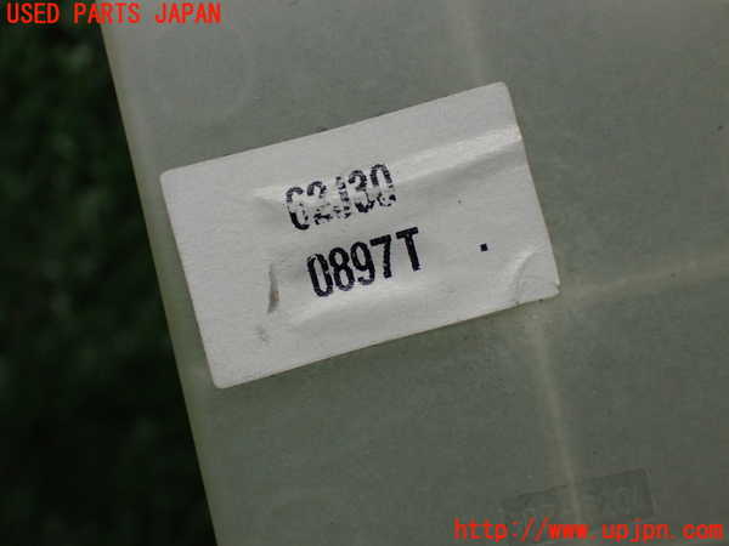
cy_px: 273
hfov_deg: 31.2
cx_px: 364
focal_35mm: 62
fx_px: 1306
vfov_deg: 23.7
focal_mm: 11.09
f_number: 3.6
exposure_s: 1/200
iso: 800
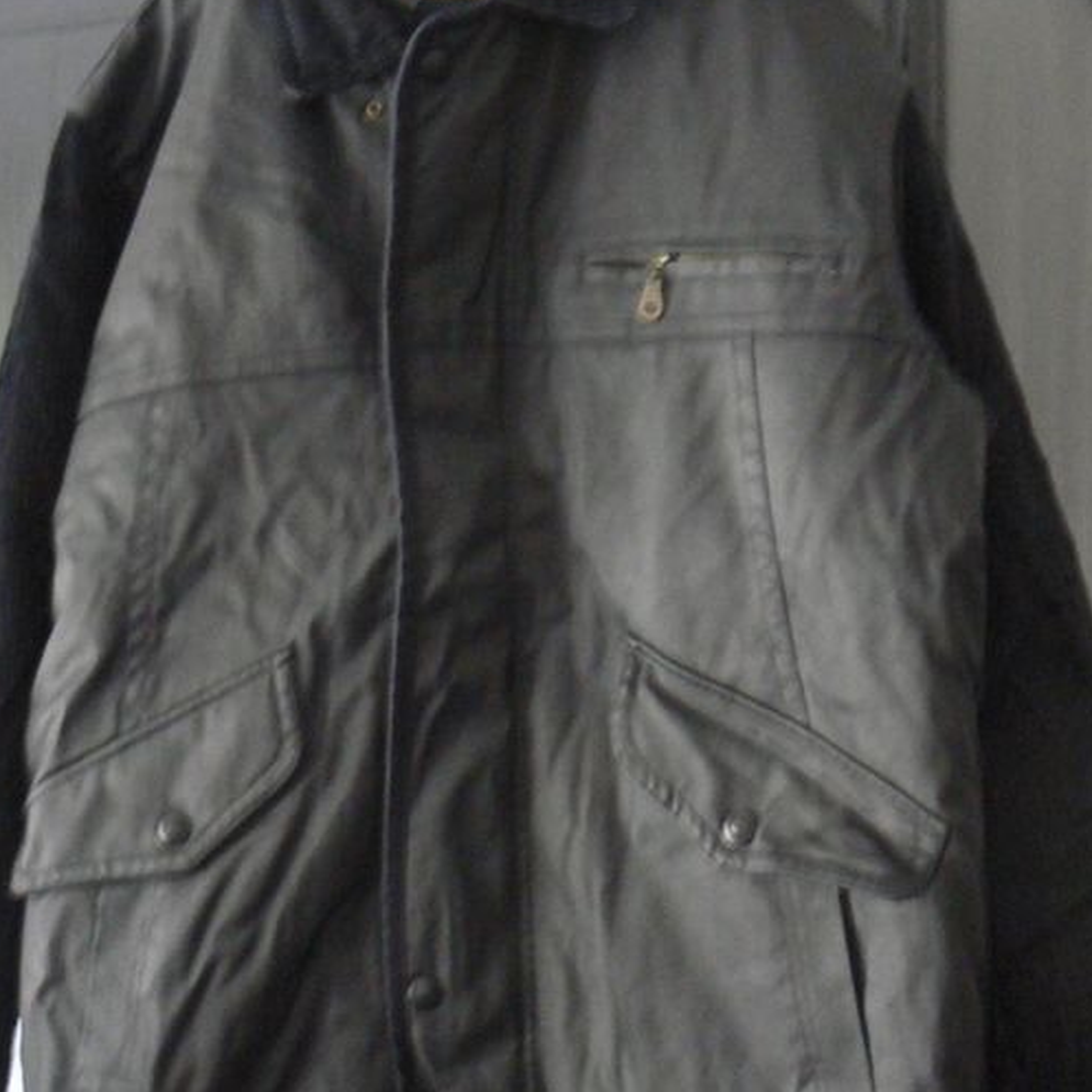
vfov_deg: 26.8
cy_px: 648
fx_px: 2284
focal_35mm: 64
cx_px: 486
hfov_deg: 26.9
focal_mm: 6
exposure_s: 1/4
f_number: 2.8
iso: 200
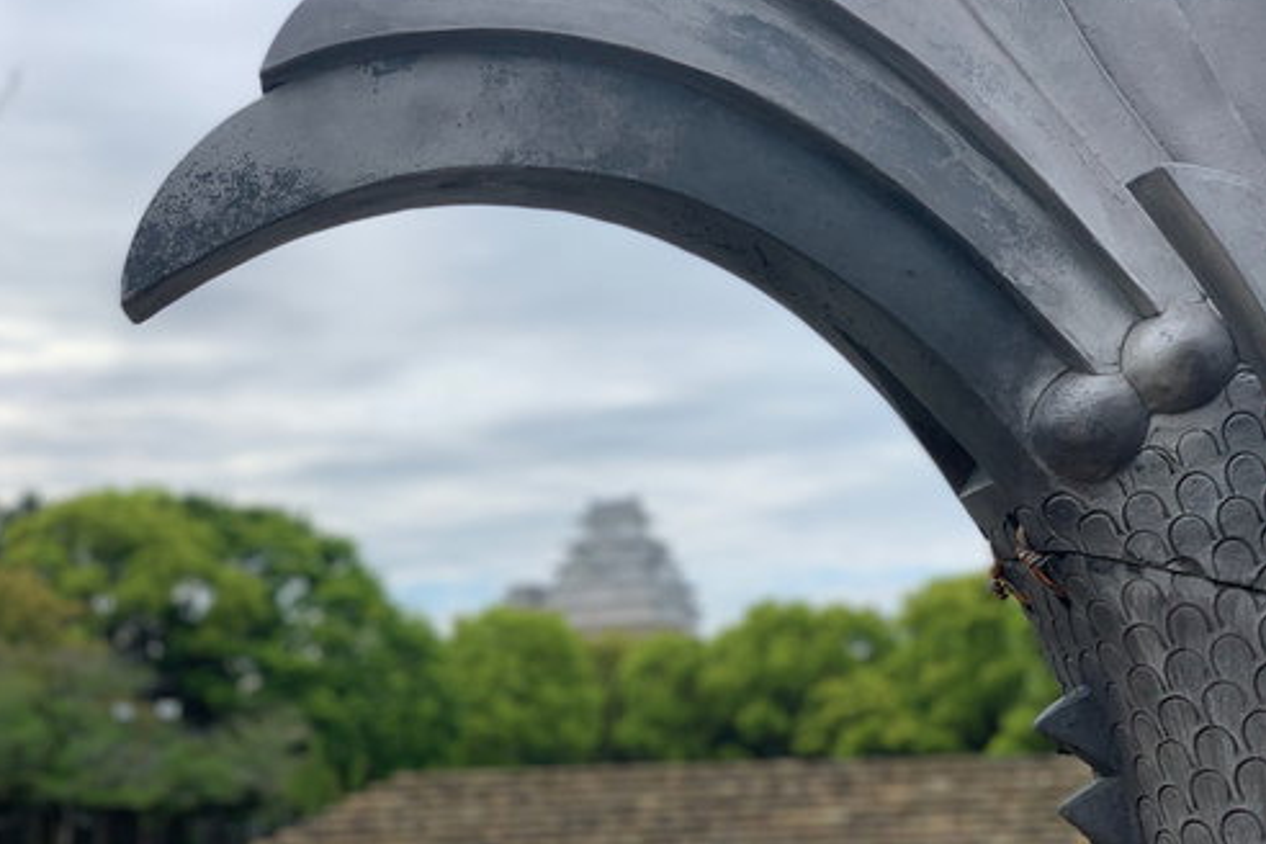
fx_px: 1934
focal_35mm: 55
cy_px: 382
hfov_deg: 36.2
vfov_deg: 24.6
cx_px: 628
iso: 16
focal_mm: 6
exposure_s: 1/623
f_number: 2.4
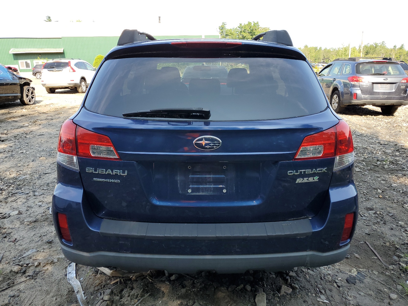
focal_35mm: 26
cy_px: 153
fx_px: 306
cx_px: 204
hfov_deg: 67.3
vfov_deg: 53.1
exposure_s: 1/556
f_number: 1.5
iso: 50
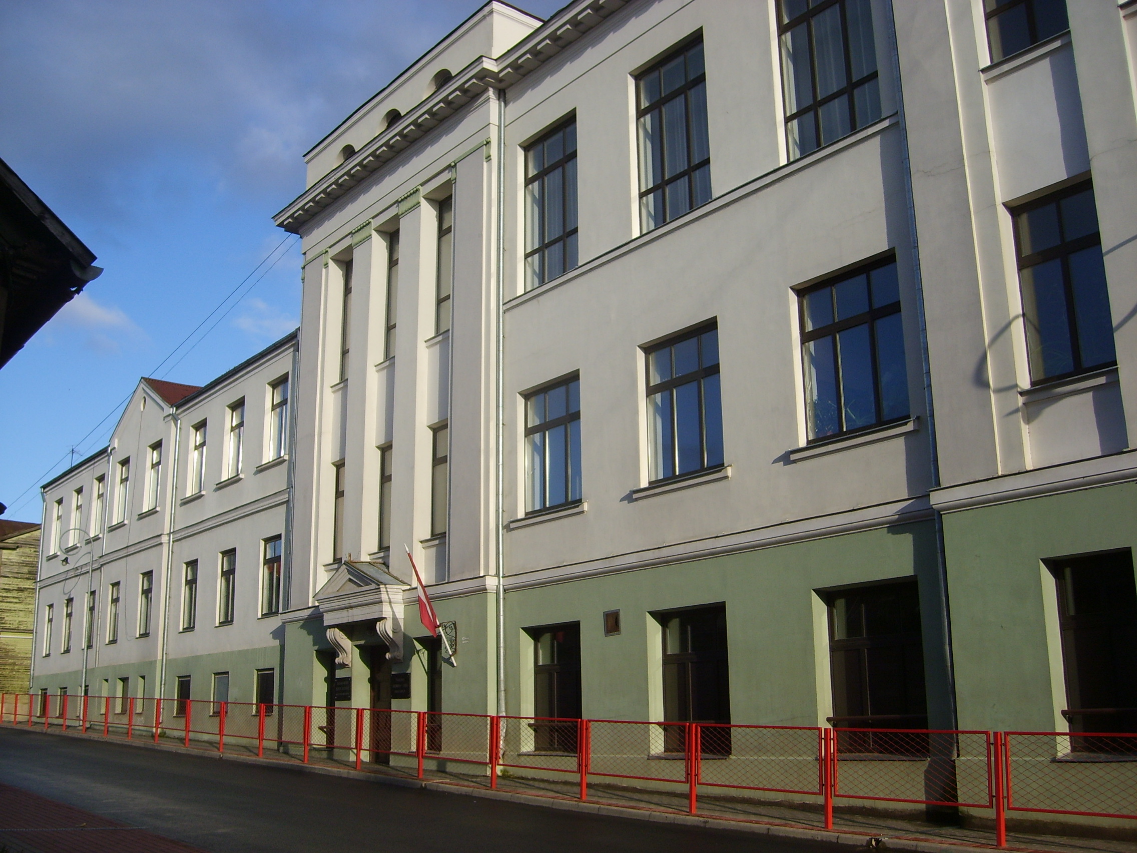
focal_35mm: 35
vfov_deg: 40.7
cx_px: 568
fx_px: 1150
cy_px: 426
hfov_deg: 52.6
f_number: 2.8
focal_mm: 5.8
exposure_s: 1/750
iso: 50
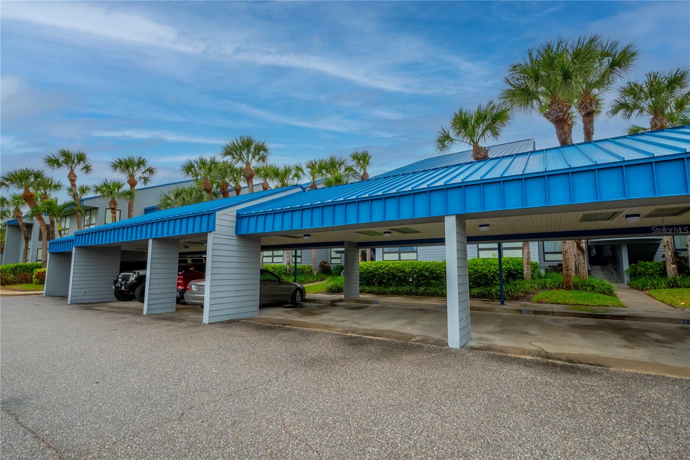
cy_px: 230
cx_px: 345
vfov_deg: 77.3
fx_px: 287
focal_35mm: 15
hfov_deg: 100.4
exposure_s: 1/800
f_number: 10
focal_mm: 10
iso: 400
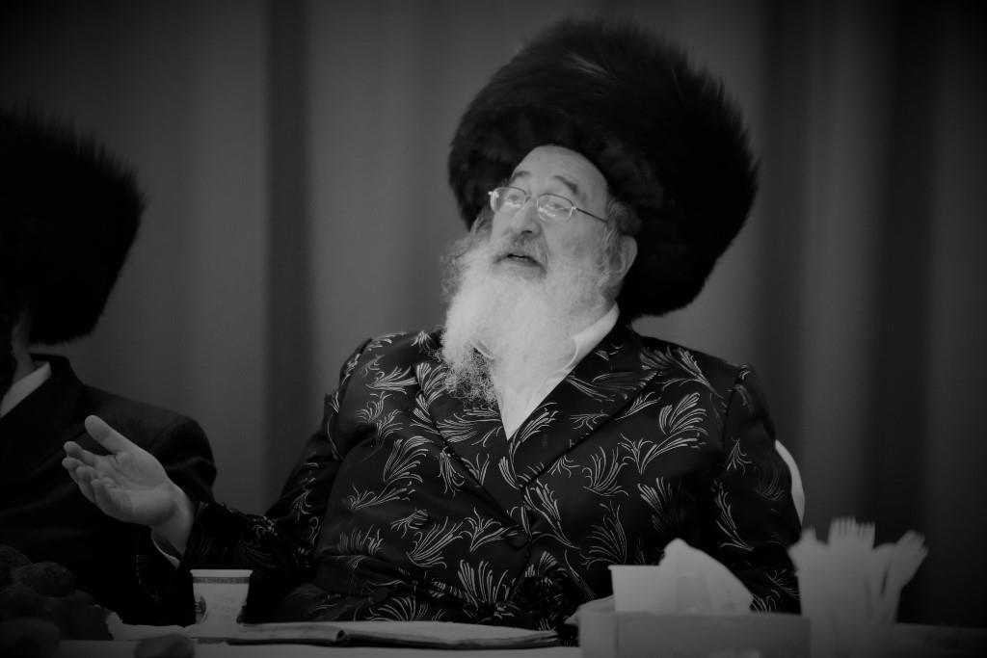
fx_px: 5484
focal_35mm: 200
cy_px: 329
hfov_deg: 10.3
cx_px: 494
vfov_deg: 6.9
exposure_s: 1/200
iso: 1600
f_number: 2.8
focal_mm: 200
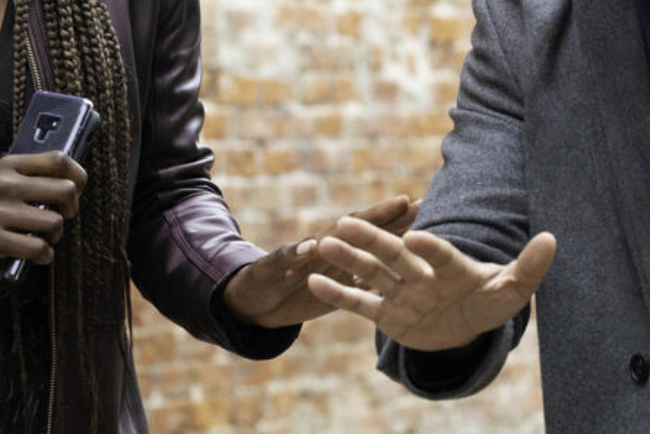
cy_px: 33
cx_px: 356
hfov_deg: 7.5
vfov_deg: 5.0
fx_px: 4949
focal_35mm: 274
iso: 2500
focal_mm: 119
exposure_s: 1/400
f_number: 6.3
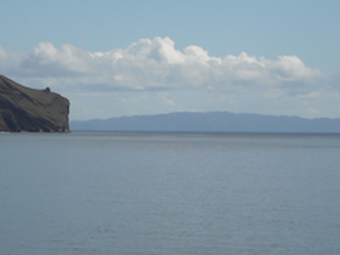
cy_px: 79
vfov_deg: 8.1
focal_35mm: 184
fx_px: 1808
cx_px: 65
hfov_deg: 10.7
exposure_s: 1/309
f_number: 8.2
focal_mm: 13.73
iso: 64
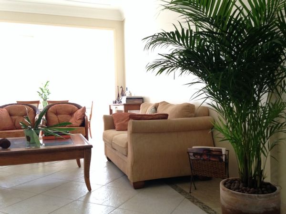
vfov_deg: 42.9
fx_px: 273
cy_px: 107
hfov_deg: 55.4
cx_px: 143
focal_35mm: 33
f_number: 2.4
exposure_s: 1/20
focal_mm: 4.12
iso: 160
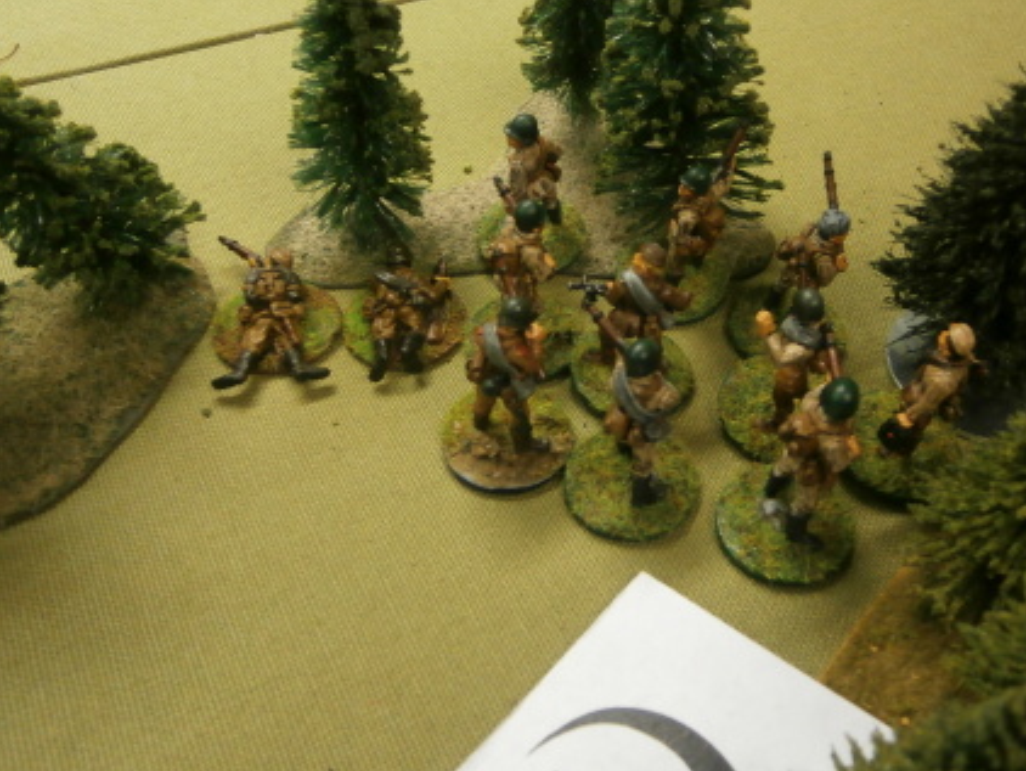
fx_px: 979
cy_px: 309
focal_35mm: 33
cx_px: 630
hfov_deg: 54.8
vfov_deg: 42.8
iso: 200
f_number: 2.8
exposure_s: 1/25
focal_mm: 4.7
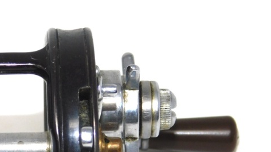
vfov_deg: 5.7
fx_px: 1523
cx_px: 44
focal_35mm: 212
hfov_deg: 10.1
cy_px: 171
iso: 200
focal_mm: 20.3
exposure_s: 1/60
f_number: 9.6
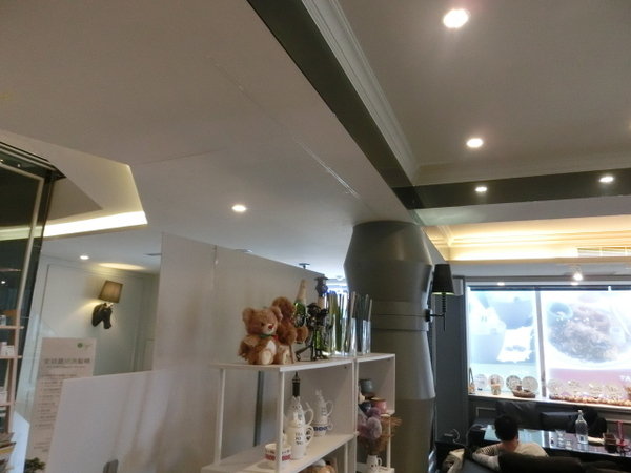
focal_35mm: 24
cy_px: 236
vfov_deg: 56.8
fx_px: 437
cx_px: 316
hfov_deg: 71.6
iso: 800
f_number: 3
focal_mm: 4.24
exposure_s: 1/80
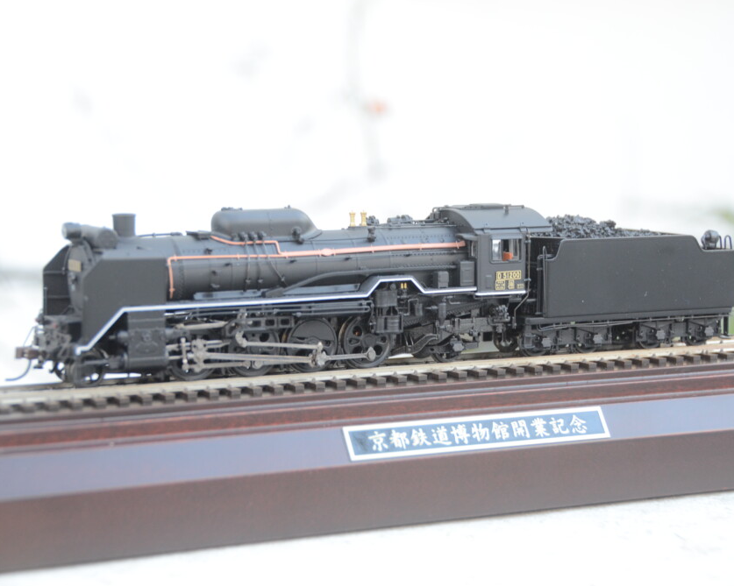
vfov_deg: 16.3
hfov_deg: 20.3
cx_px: 376
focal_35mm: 95
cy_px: 293
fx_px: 2054
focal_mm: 55
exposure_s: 1/60
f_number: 4.8
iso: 720
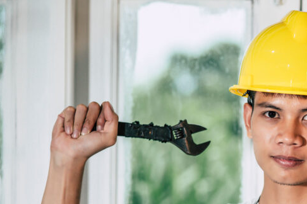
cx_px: 290
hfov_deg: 11.4
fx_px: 1526
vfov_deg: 7.6
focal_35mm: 179
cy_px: 197
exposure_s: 1/200
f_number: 2
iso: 640
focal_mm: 85
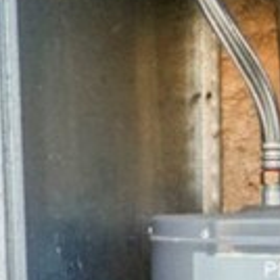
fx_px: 1245
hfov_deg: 11.0
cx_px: -376
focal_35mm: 136
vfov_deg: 12.8
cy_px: 181
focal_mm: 14
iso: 800
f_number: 22
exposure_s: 1/30
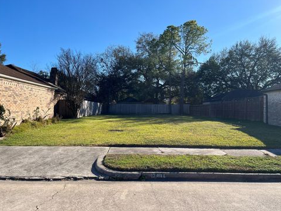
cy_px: 104
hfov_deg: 65.3
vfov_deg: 51.4
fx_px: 219
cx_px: 142
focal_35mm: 27
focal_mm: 5.1
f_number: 1.6
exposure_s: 1/2755
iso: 50
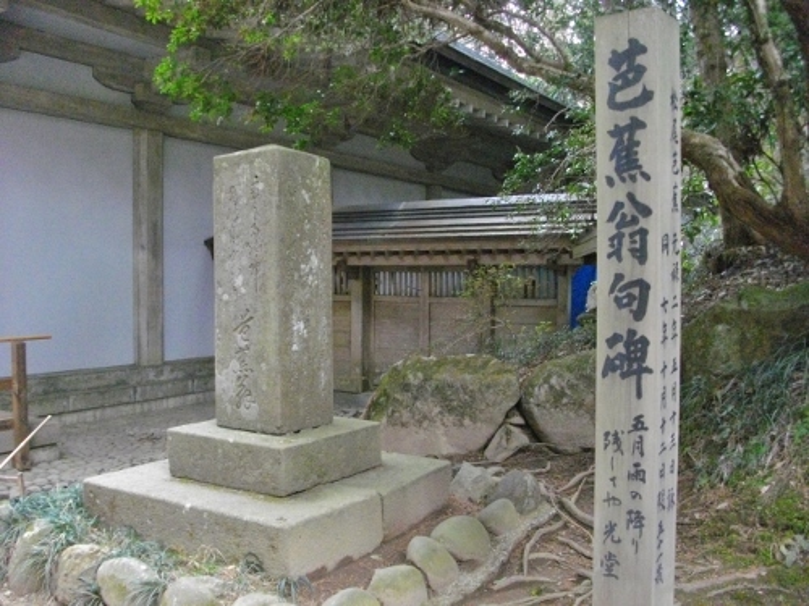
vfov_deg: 44.2
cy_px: 303
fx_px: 748
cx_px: 404
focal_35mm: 32
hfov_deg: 56.8
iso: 687
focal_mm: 5.7
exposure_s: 1/100
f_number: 2.9
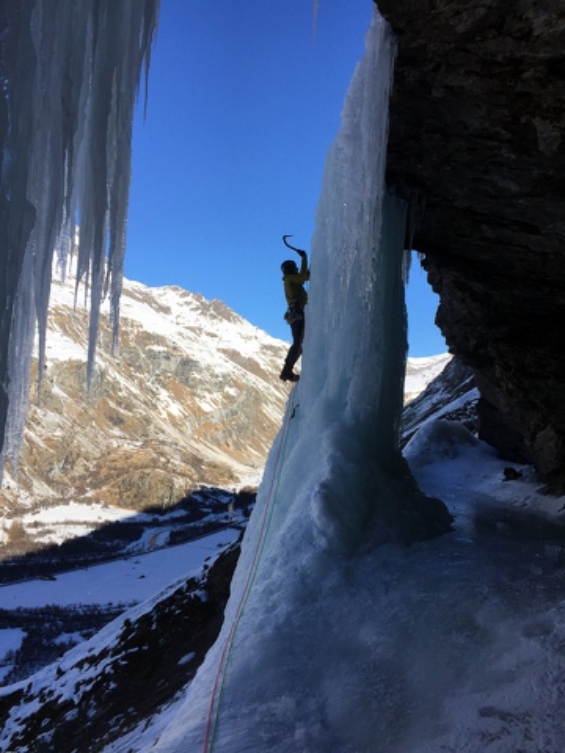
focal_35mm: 29
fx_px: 631
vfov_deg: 61.7
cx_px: 282
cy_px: 376
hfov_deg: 48.2
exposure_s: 1/2198
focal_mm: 4.15
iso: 32
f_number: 2.2
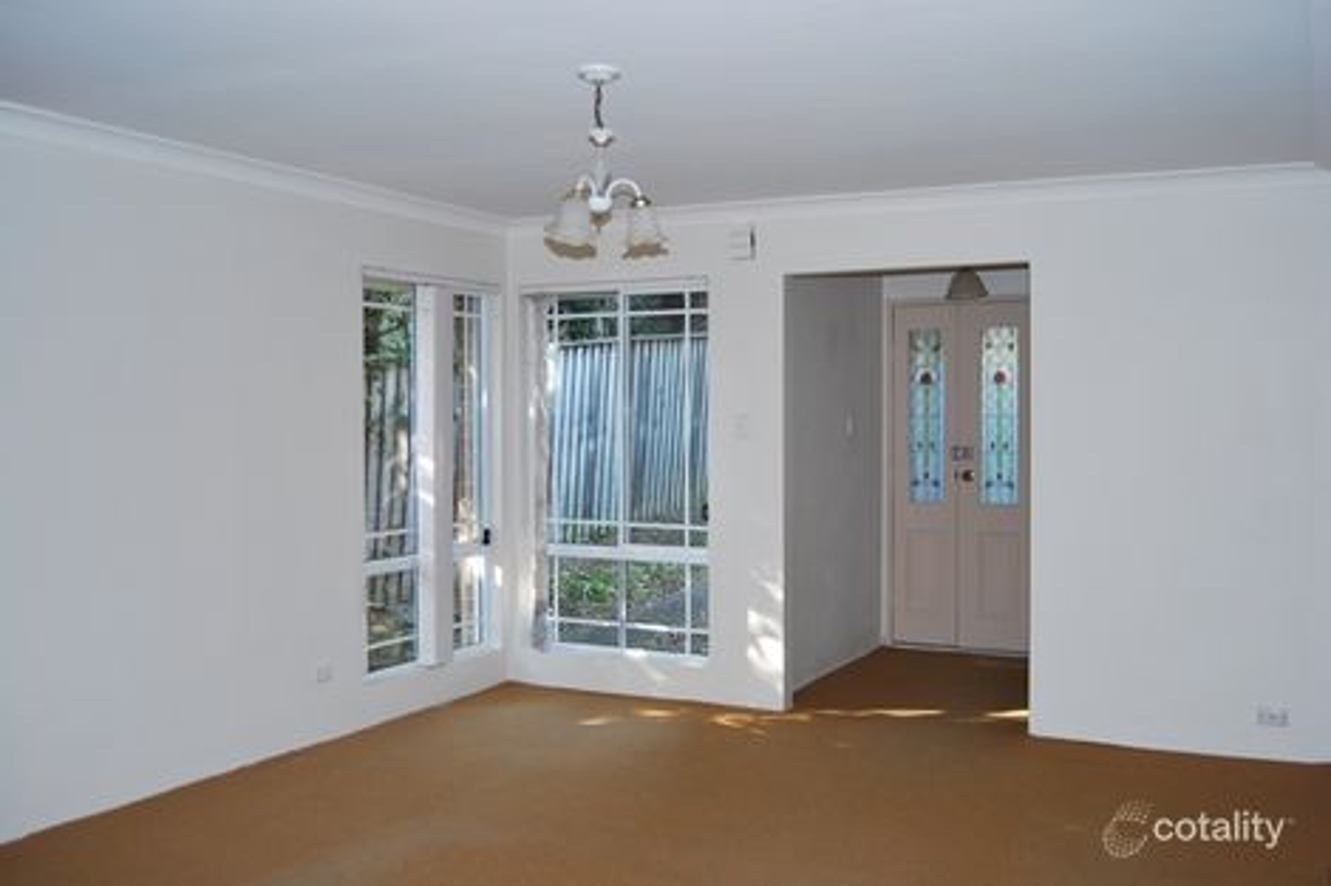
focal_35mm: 34
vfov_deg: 38.3
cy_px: 443
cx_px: 666
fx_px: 1275
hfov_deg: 55.1
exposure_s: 1/60
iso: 200
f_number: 3.8
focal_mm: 23
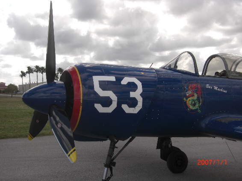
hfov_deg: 38.2
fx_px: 350
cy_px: 90
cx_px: 121
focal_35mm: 50
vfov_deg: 29.1
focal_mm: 8.4
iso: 64
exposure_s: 1/320
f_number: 5
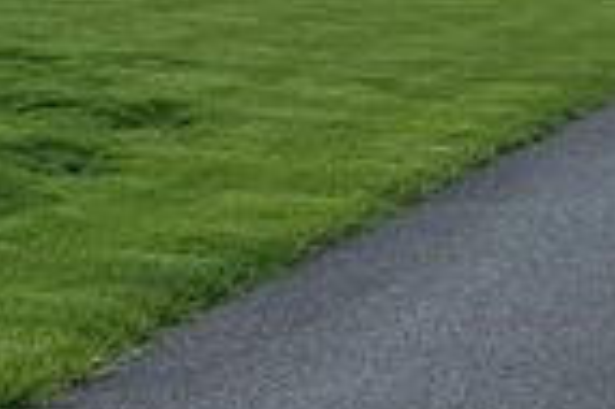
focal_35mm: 160
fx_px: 2730
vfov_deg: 8.4
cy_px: -170
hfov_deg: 12.9
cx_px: 301
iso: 32
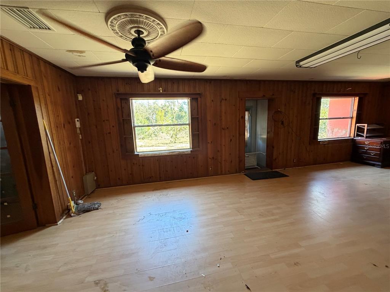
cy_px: 146
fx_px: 158
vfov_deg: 85.7
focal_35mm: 14
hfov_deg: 102.1
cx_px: 195
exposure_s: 1/66
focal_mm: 2.22
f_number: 2.2
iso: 320
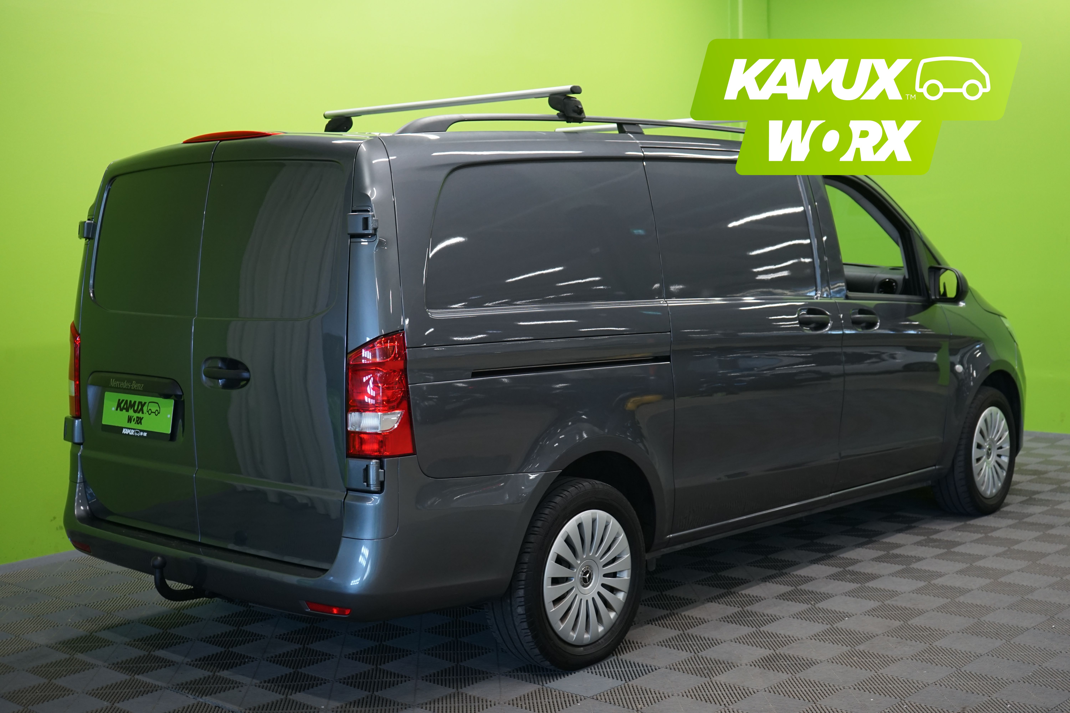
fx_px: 1337
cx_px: 535
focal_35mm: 45
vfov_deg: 29.9
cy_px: 356
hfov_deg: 43.6
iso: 800
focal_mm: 45
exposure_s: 1/50
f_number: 5.6
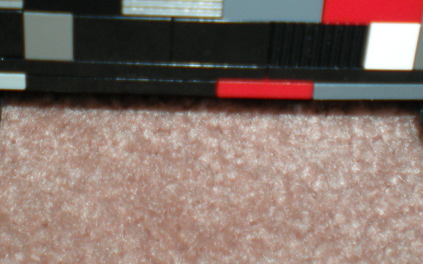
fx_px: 1153
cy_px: -68
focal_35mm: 100
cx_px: 155
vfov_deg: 12.7
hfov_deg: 20.7
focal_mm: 6.3
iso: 64
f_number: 3.1
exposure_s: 1/60
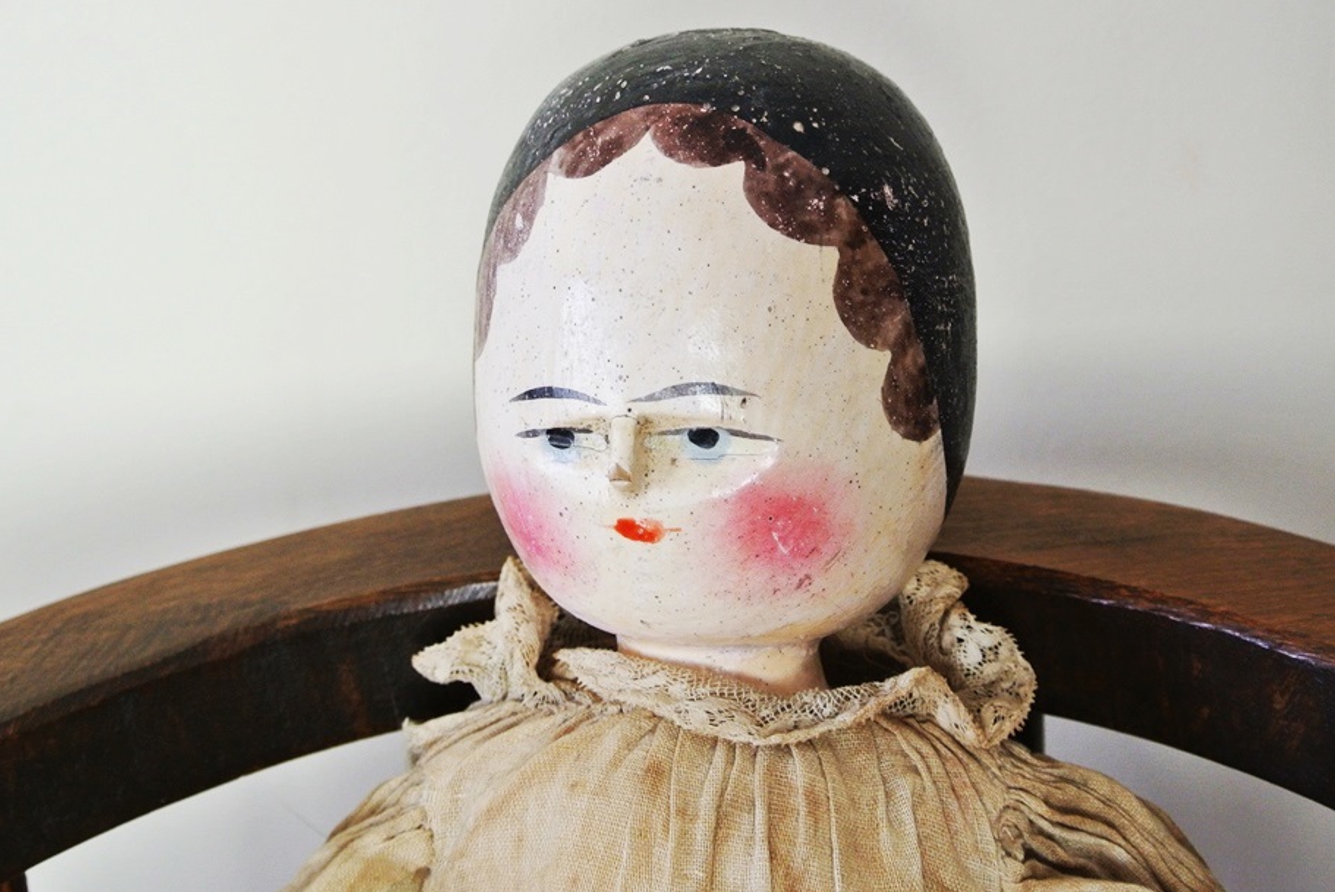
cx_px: 681
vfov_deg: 24.2
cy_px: 418
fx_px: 2078
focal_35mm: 56
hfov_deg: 35.6
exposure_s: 1/60
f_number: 4.8
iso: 450
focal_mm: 18.9
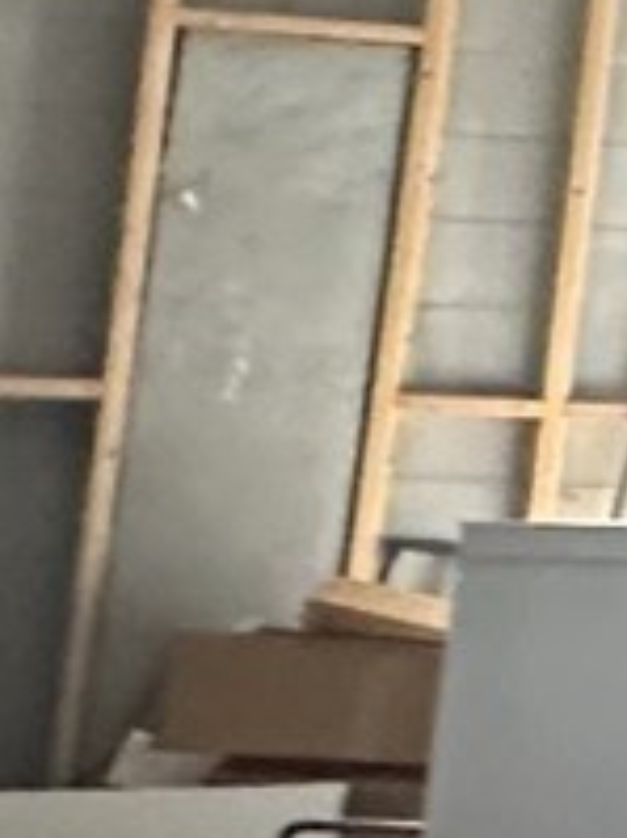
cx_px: 3396
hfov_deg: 5.8
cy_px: 152
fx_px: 3481
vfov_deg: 13.6
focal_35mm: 144
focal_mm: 2.22
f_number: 2.2
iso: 250
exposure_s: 1/60
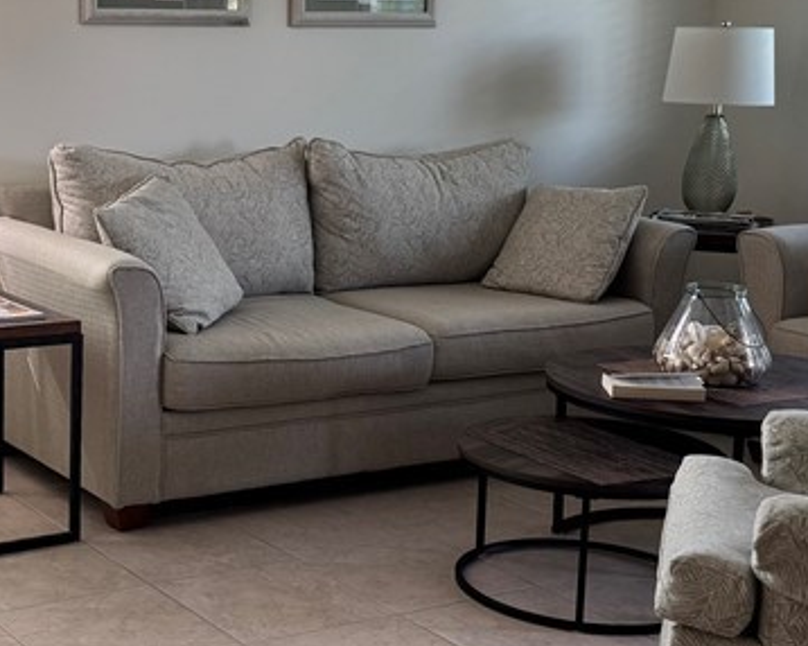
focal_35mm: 67
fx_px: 1601
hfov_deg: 27.9
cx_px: 196
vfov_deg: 22.8
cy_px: 273
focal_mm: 6.76
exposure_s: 1/121
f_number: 1.78
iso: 80
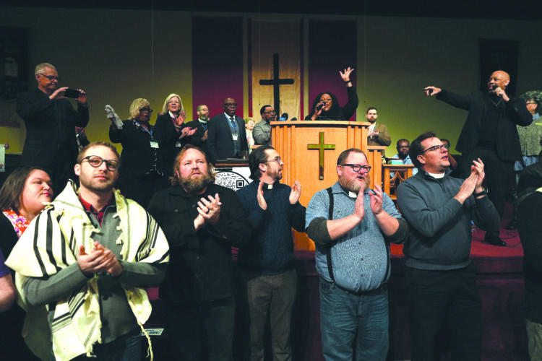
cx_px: 271
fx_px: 376
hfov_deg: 71.5
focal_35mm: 25
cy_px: 180
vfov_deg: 51.3
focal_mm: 25
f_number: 2.8
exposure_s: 1/400
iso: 1600
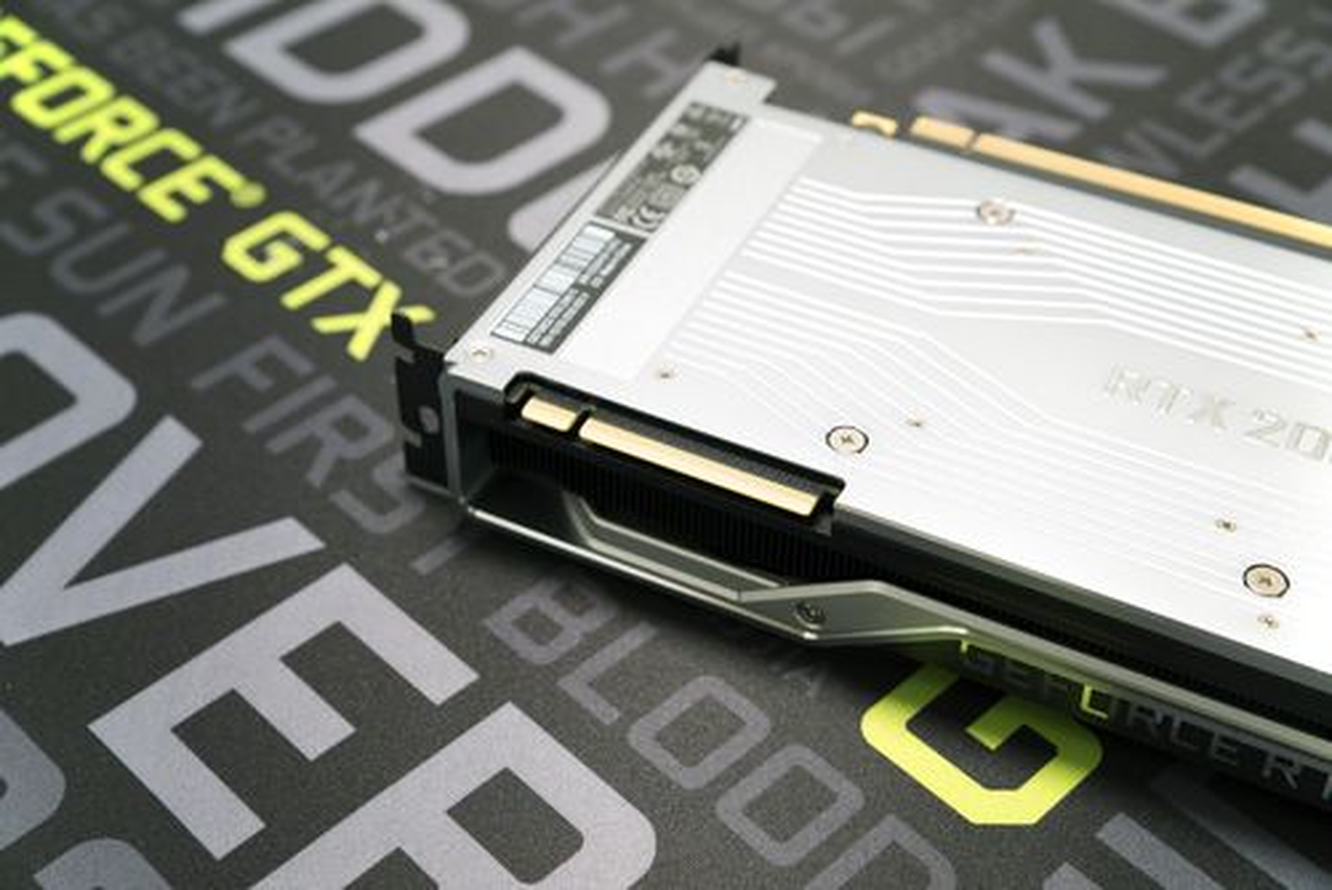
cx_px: 666
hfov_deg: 28.8
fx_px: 2591
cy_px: 445
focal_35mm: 70
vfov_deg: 19.5
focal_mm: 70
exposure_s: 1
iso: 50
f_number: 9
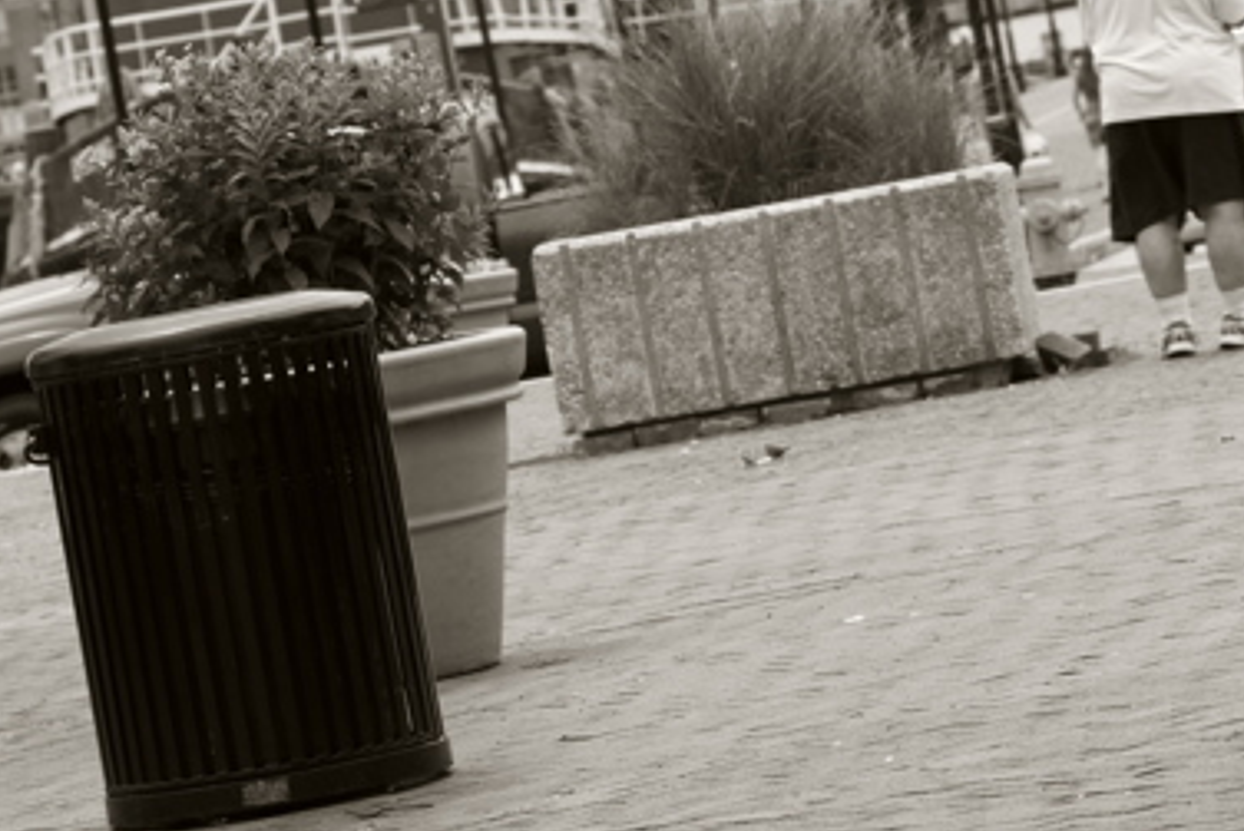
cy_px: 526
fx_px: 9852
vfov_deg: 4.8
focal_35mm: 285
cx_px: 837
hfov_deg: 7.2
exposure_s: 1/400
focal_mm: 70
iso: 100
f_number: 5
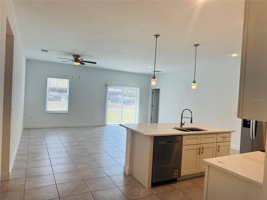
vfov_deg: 56.8
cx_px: 134
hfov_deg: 71.6
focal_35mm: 24
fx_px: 185
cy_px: 100
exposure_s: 1/356
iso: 80
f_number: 1.78
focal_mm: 6.76
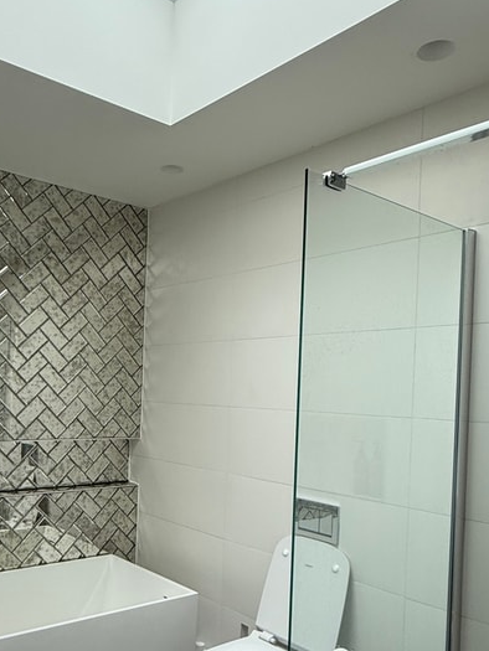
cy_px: 403
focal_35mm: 32
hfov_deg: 43.8
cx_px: 185
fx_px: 602
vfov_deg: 56.2
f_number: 2.2
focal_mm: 2.22
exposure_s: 1/99
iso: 80
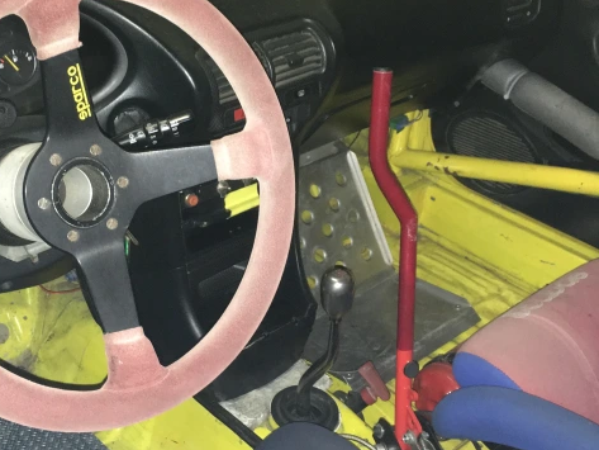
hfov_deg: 38.6
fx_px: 848
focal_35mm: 49
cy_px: 213
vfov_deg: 29.7
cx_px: 224
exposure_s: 1/17
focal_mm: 4.15
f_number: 2.2
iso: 200
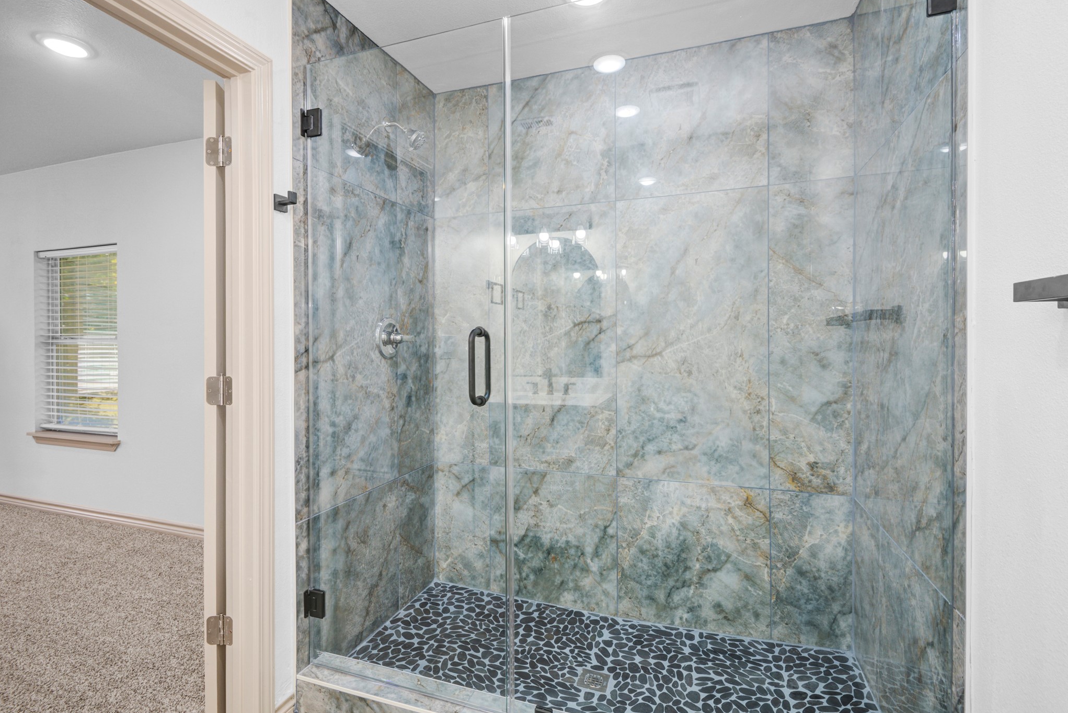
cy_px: 338
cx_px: 517
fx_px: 504
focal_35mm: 17
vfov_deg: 70.4
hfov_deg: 93.2
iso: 200
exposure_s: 1/4
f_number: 8
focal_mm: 16
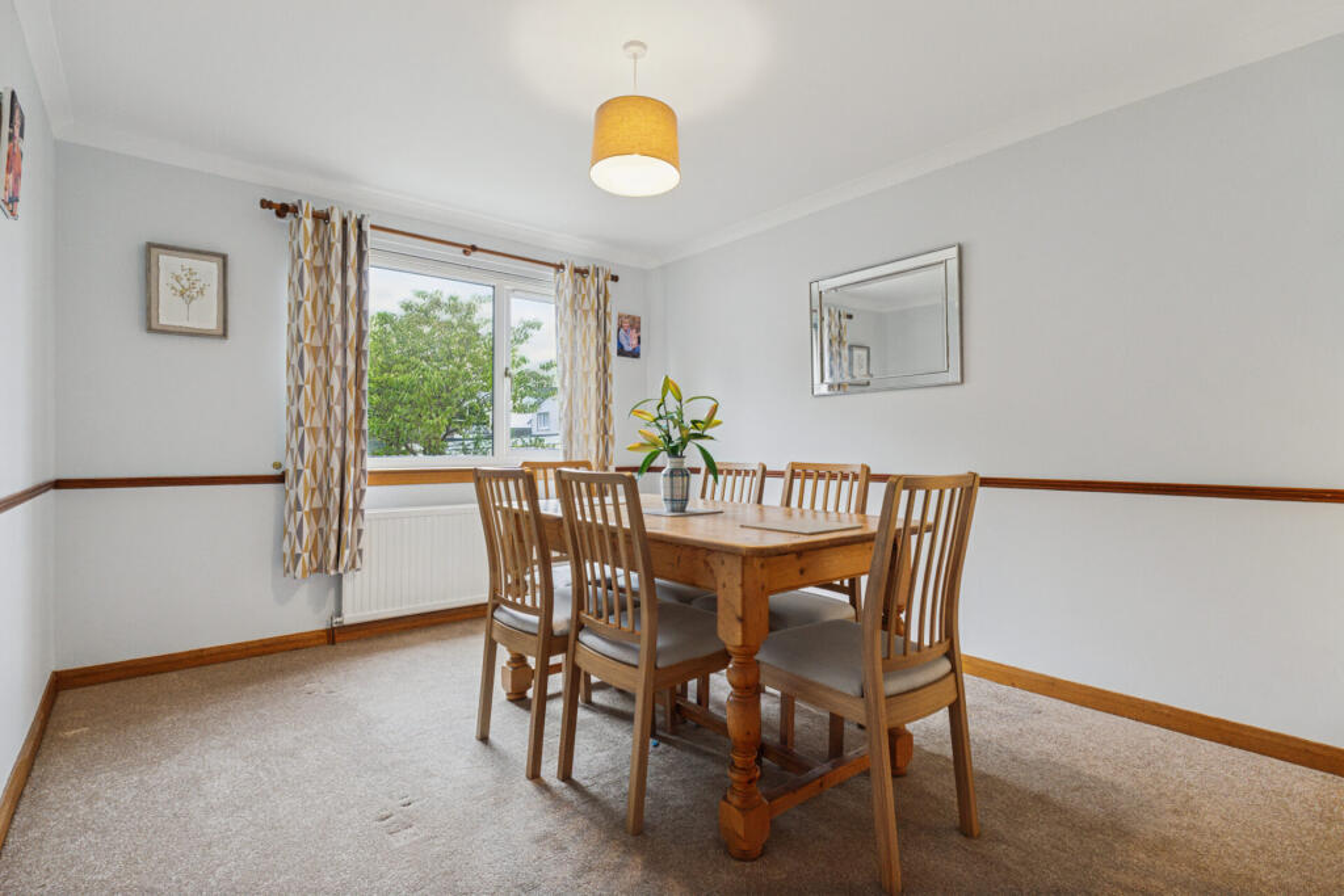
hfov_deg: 95.0
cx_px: 672
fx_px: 616
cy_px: 448
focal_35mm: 16
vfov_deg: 72.1
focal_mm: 11
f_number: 6.3
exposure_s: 1/40
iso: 500
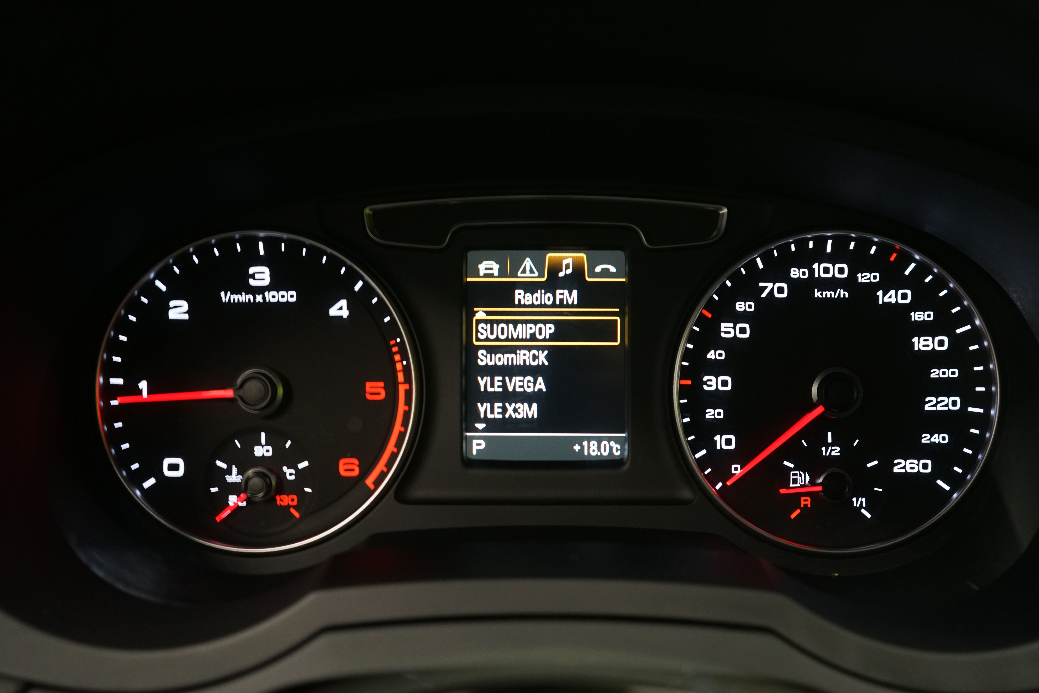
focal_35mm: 34
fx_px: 981
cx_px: 520
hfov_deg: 55.8
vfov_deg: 38.9
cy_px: 346
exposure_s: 1/6
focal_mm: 34
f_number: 5.6
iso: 1600
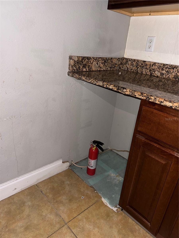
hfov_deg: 56.8
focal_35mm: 24
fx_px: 165
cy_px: 119
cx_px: 90
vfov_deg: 71.6
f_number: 1.78
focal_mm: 6.76
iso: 80
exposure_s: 1/8
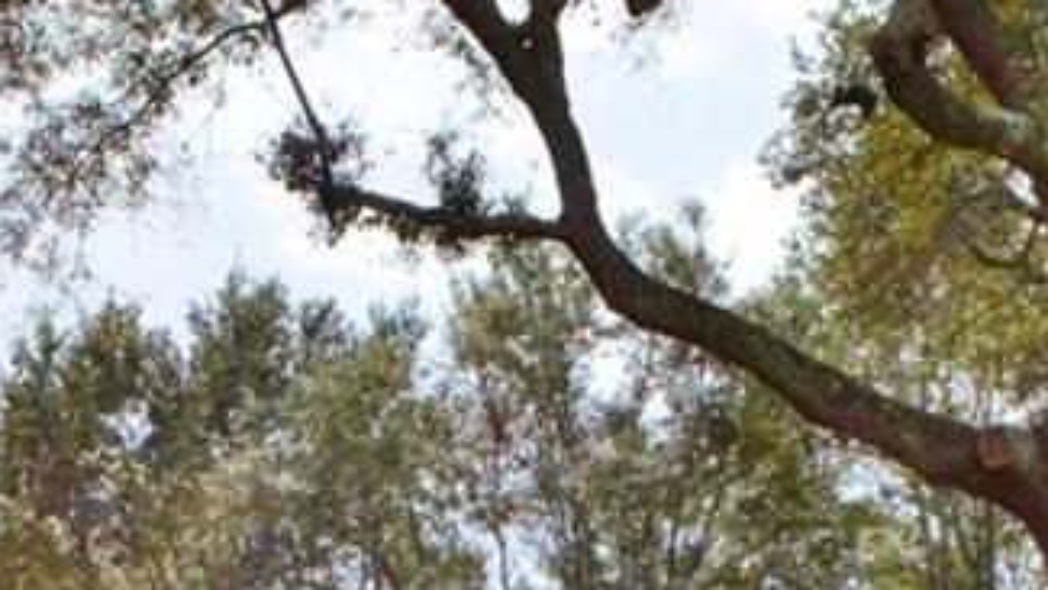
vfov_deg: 12.6
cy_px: 988
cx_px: 126
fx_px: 2474
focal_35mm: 89
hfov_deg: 23.4
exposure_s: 1/250
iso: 1250
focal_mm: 18
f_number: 18
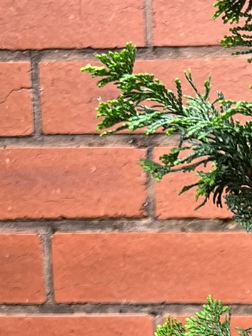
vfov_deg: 15.8
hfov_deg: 12.1
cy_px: 531
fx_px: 1097
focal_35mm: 113
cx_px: 445
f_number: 1.5
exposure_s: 1/121
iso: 50
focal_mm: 5.7
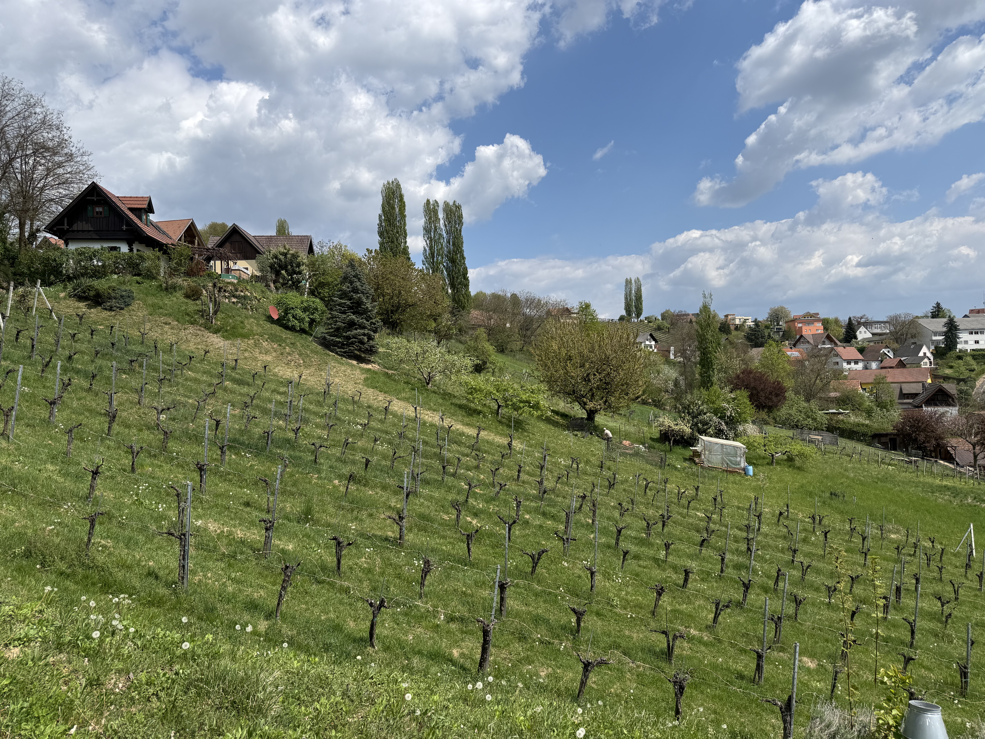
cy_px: 370
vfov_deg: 56.8
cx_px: 492
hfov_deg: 71.6
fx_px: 683
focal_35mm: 24
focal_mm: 6.76
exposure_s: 1/6173
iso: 80
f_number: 1.78
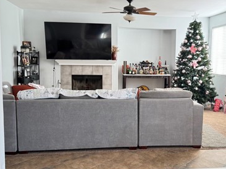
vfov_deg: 34.3
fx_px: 274
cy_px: 84
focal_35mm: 42
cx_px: 139
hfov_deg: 44.5
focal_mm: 6.76
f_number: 1.78
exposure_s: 1/91
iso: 200
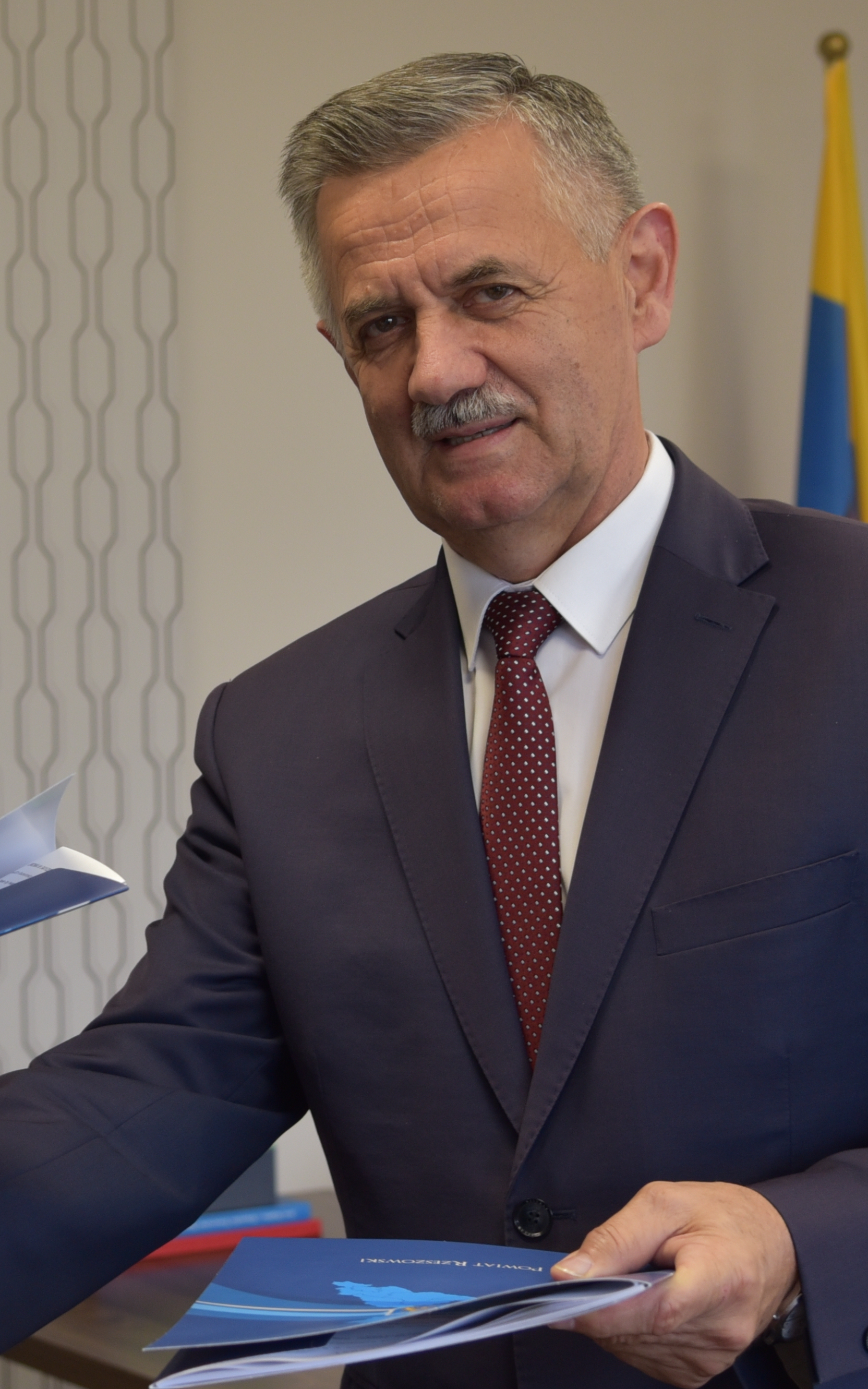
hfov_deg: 12.2
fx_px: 4012
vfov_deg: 19.6
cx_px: -70
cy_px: 629
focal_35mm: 106
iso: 400
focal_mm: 46
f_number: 4.5
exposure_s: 1/80
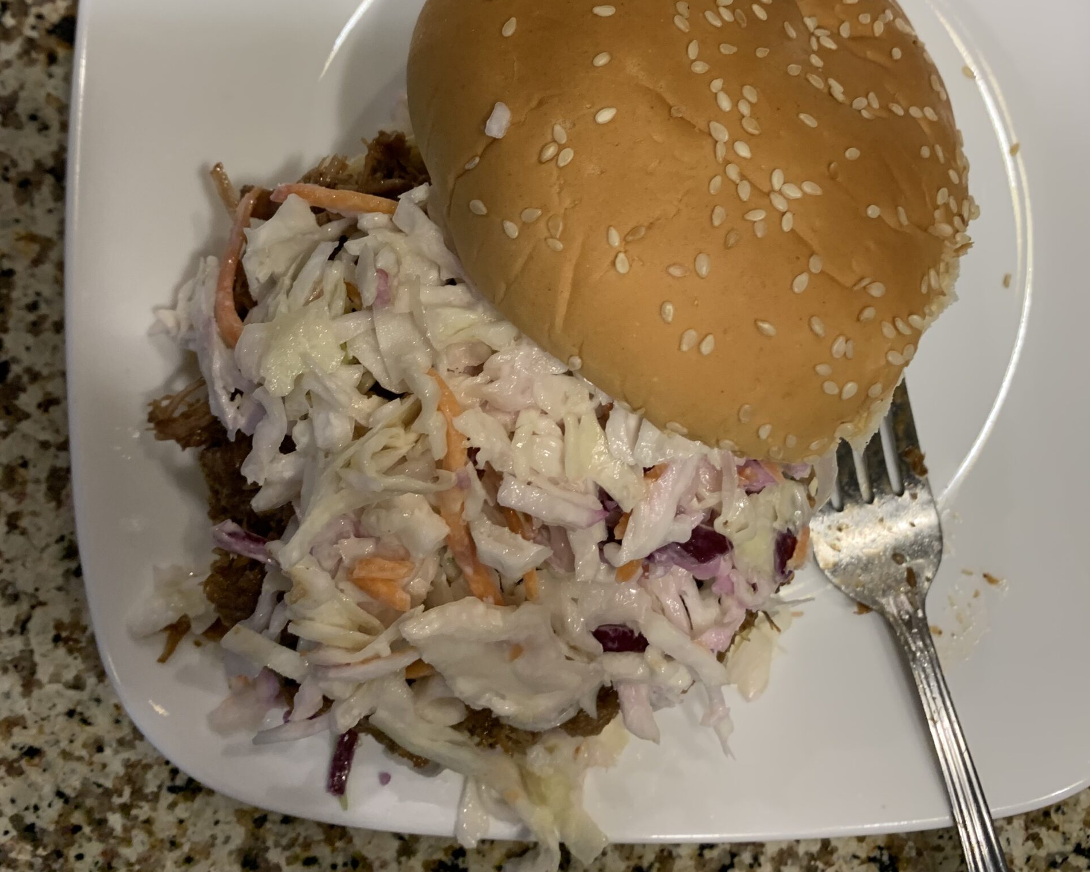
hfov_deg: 52.8
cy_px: 206
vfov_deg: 41.9
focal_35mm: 34
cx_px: 545
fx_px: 1097
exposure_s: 1/60
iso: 125
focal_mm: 4.25
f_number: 1.8
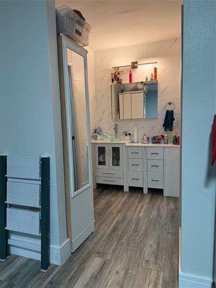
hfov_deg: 56.8
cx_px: 108
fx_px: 200
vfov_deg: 71.6
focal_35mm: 24
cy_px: 144
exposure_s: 1/60
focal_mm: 6.76
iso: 250
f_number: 1.78
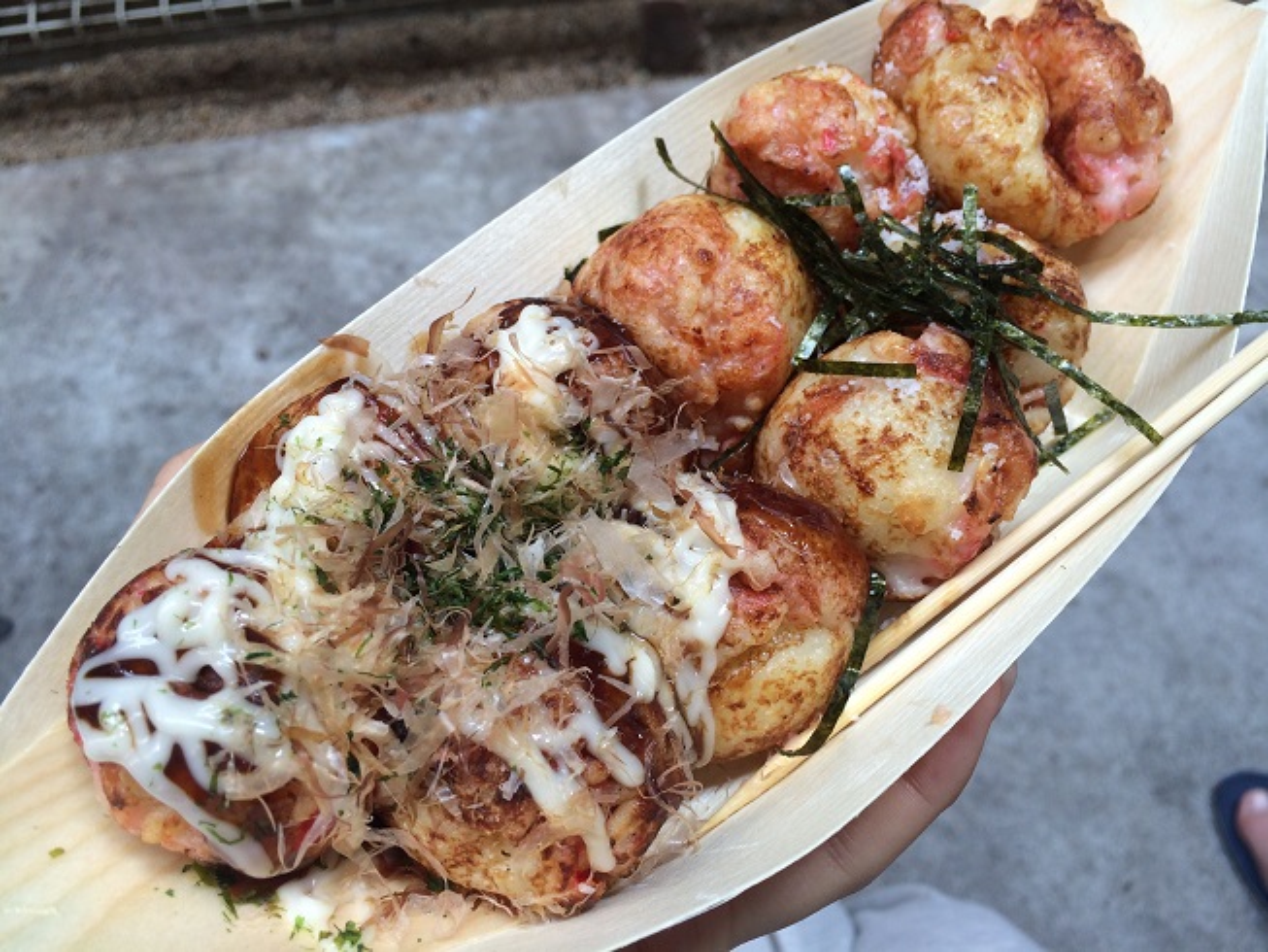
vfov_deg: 46.8
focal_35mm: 30
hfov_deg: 60.0
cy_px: 476
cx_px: 634
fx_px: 1099
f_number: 2.2
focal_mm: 4.12
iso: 32
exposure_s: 1/147
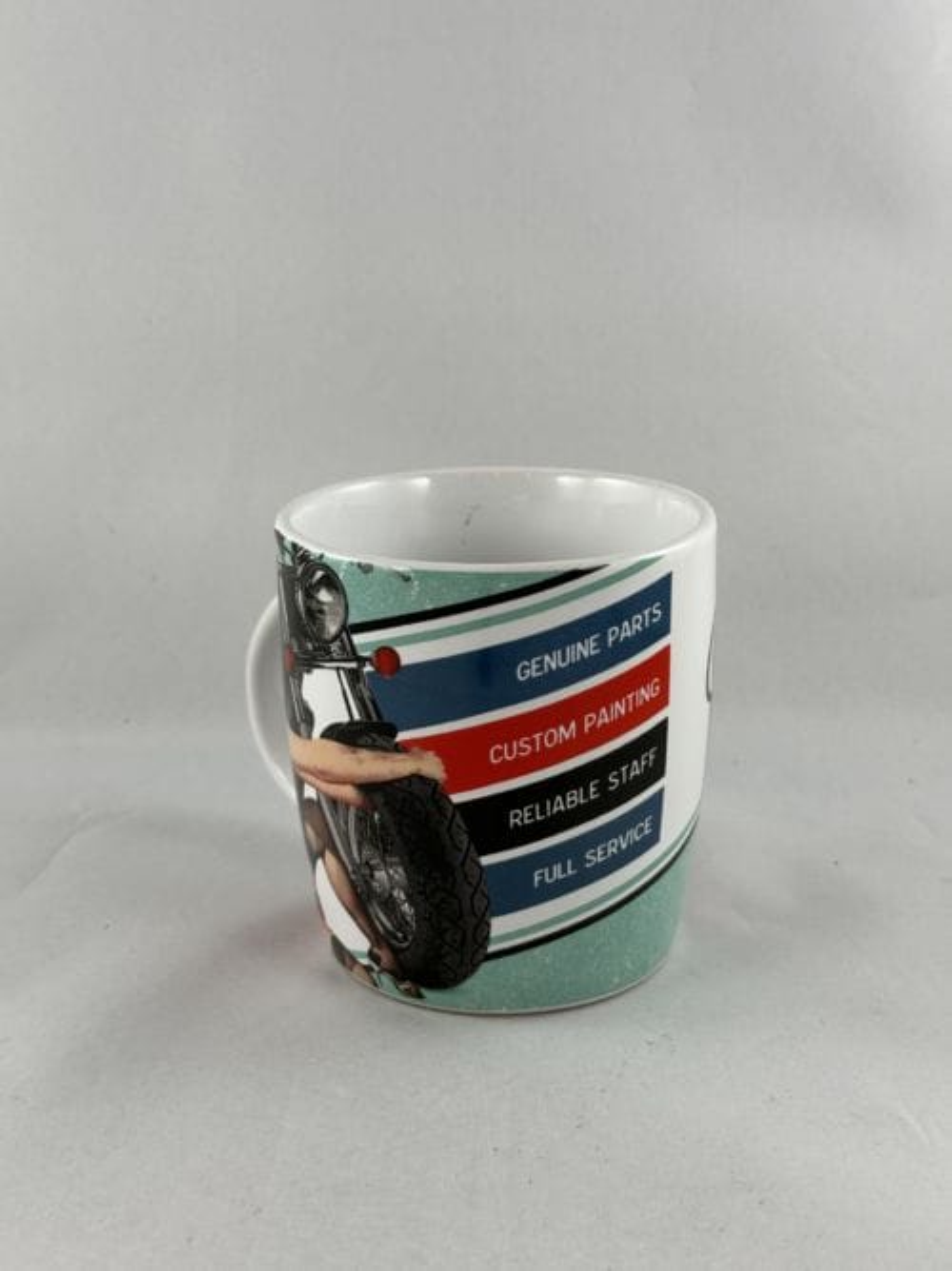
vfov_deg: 39.7
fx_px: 1761
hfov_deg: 30.3
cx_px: 476
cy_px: 636
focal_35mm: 48
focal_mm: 6.86
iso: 50
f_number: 1.78
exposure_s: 1/100
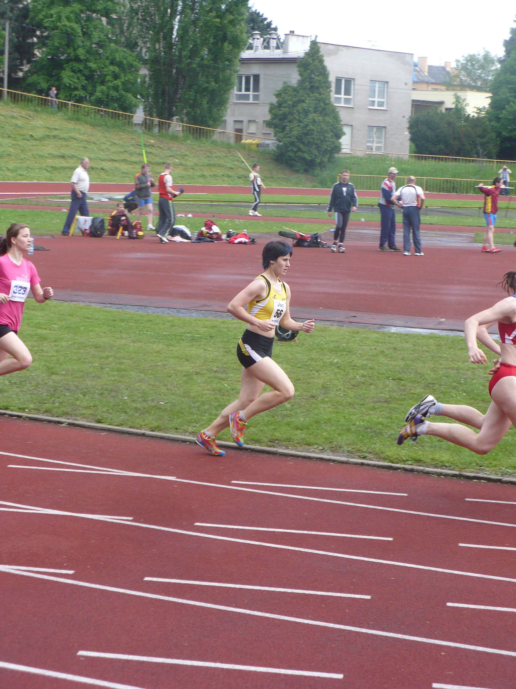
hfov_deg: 18.9
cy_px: 344
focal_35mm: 78
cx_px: 258
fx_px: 1550
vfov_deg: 25.0
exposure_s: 1/400
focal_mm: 12.9
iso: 100
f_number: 3.3
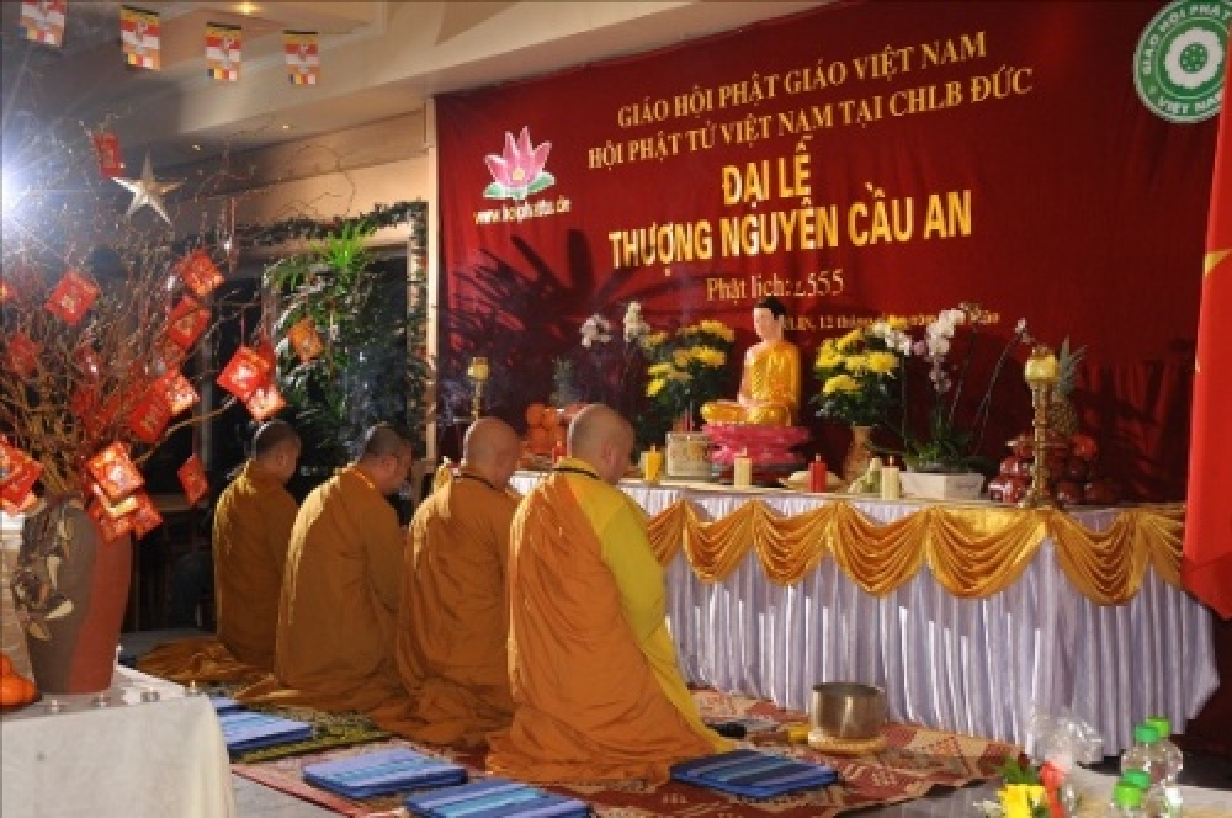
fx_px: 1641
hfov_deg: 41.2
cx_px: 616
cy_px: 409
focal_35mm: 48
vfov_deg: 28.0
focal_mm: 48
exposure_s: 1/125
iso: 800
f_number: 13
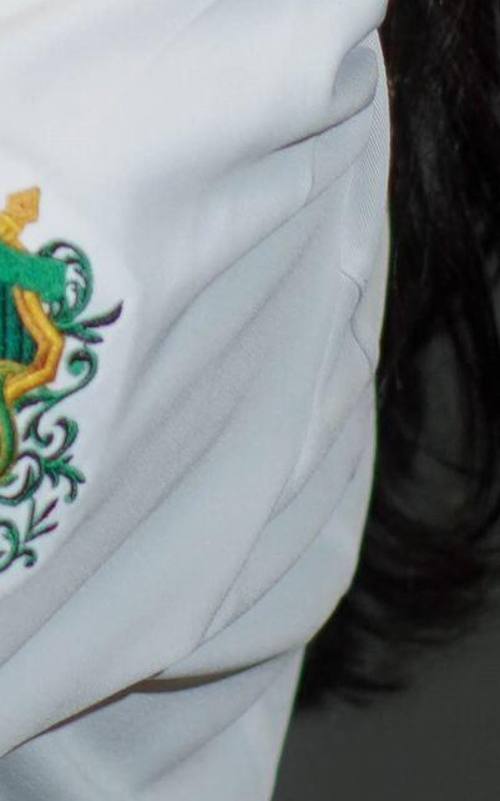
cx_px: -389
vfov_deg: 5.4
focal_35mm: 384
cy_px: -143
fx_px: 8376
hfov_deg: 3.4
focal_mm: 56
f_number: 1.4
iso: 125
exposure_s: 1/160
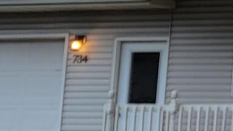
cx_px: 634
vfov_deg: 5.8
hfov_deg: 9.0
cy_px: -86
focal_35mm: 206
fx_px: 1272
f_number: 1.8
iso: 16
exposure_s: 1/135
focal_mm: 6.7
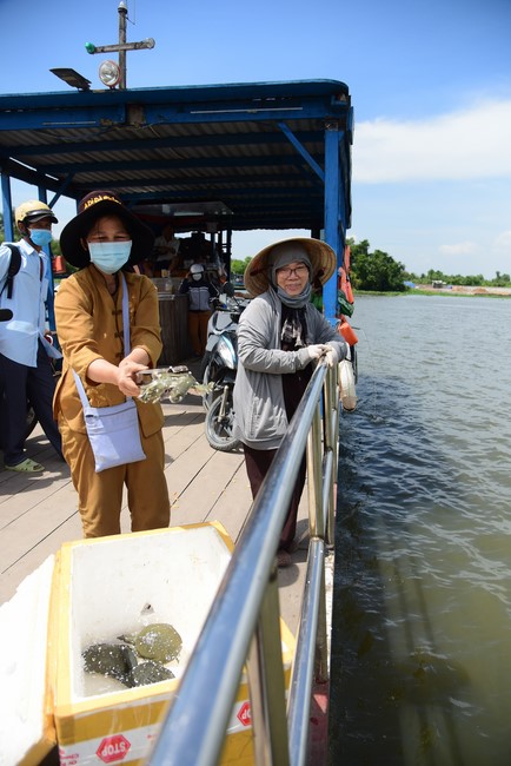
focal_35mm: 24
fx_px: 510
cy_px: 383
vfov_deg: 73.7
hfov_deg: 53.2
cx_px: 256
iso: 500
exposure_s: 1/4000
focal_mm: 24
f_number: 4
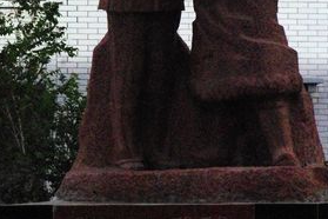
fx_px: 4737
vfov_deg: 2.6
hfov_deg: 4.0
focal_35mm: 520
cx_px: 179
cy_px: 26
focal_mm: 137.5
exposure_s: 1/1500
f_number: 13
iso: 3200
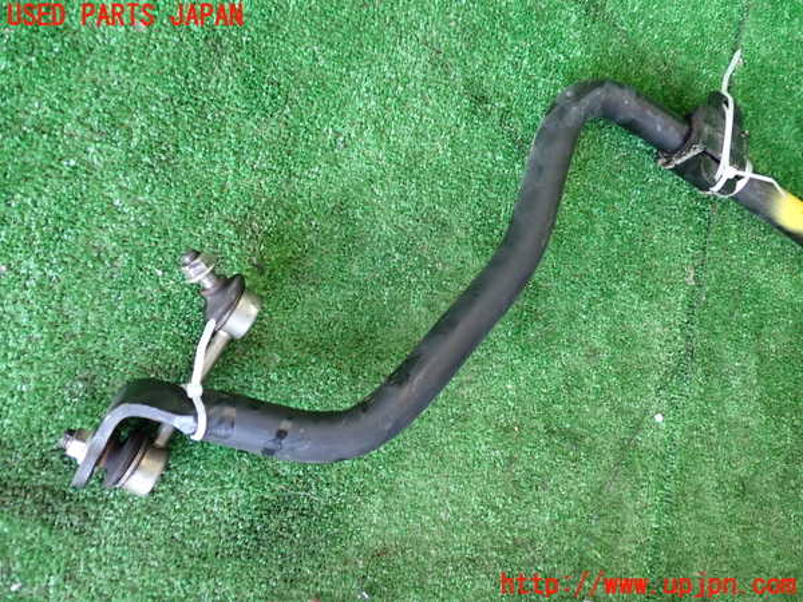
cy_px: 301
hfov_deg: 60.0
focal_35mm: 30
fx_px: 696
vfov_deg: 46.8
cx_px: 402
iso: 400
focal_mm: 5.4
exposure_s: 1/50
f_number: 2.3
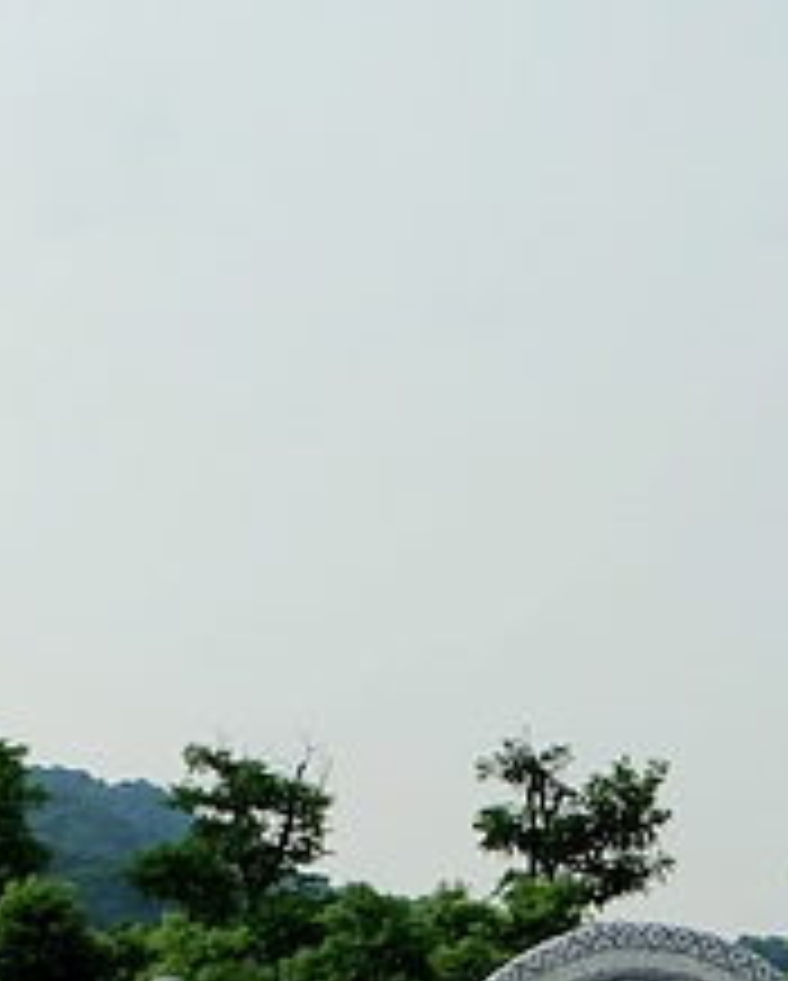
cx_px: 1693
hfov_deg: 7.9
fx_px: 5382
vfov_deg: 10.4
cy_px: 623
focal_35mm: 185
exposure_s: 1/210
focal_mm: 28.2
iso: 400
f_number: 8
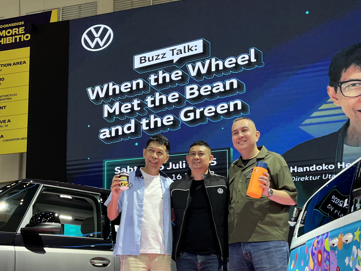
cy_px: 229
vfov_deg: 27.3
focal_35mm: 52
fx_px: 542
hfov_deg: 36.7
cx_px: 209
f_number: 1.6
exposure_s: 1/120
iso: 50
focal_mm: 5.1
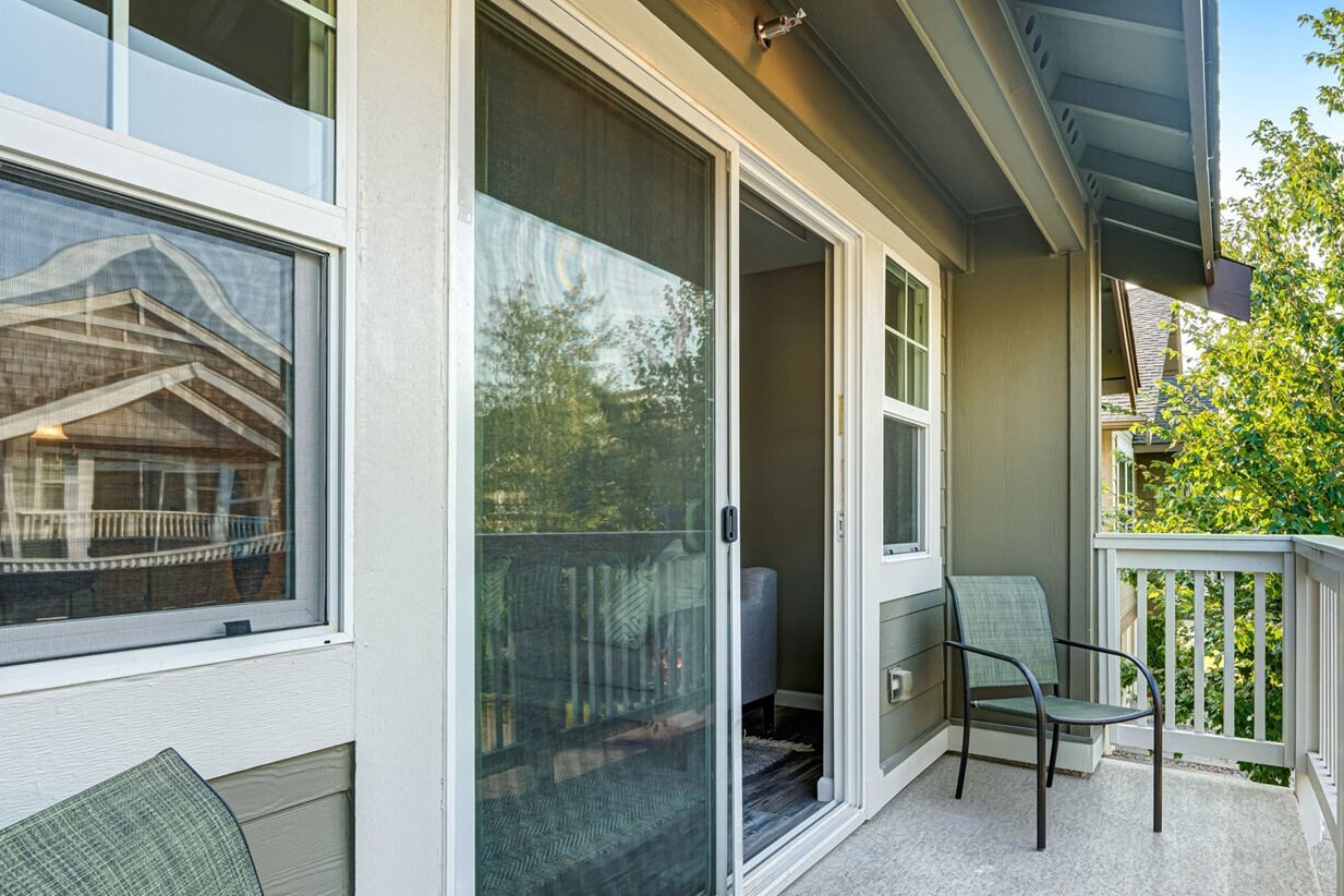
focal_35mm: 22
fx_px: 821
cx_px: 742
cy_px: 526
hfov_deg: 78.3
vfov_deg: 56.9
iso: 400
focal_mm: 16
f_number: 10
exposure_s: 1/80
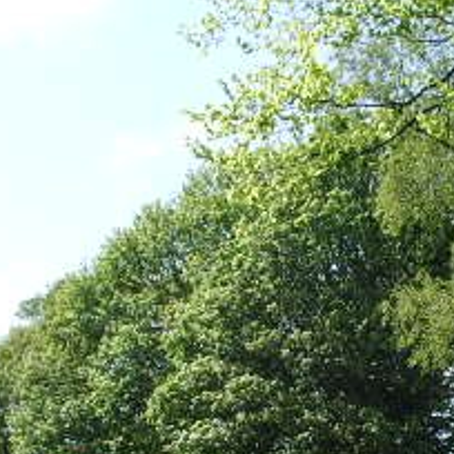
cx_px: 401
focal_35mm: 97
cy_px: 512
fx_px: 1439
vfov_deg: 17.3
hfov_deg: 17.7
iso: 50
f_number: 4.3
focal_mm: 5.8
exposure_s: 1/250
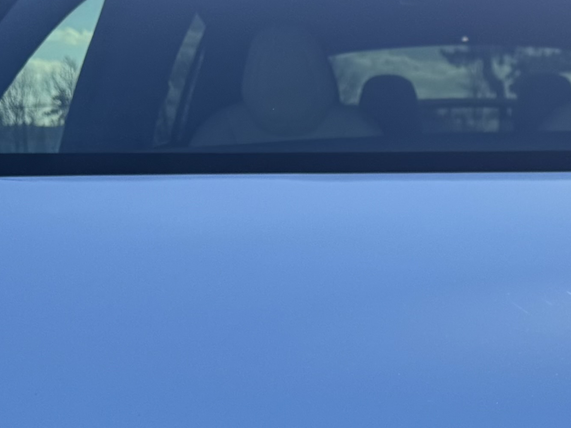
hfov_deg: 18.9
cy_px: 652
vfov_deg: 13.5
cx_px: 466
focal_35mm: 103
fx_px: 1699
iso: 80
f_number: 1.78
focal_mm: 6.76
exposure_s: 1/3247
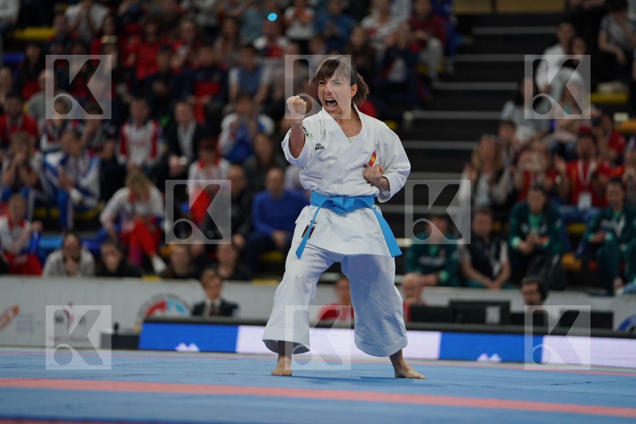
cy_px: 212
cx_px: 318
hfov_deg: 10.9
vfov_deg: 7.3
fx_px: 3339
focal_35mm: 189
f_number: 2.8
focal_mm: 189
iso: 640
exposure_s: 1/500
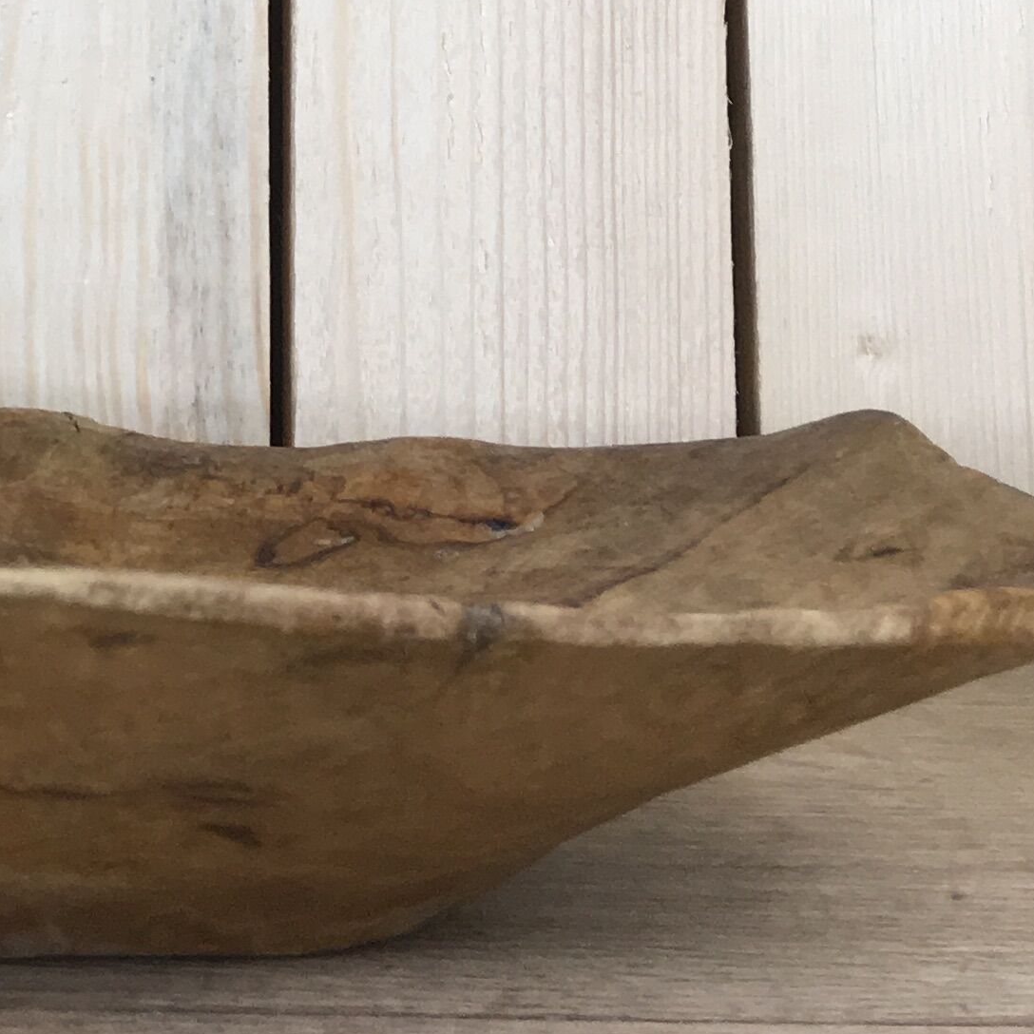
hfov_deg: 17.4
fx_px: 3210
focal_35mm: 95
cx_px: -206
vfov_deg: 16.1
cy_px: -694
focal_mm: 4.15
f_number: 2.2
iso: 32
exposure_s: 1/50
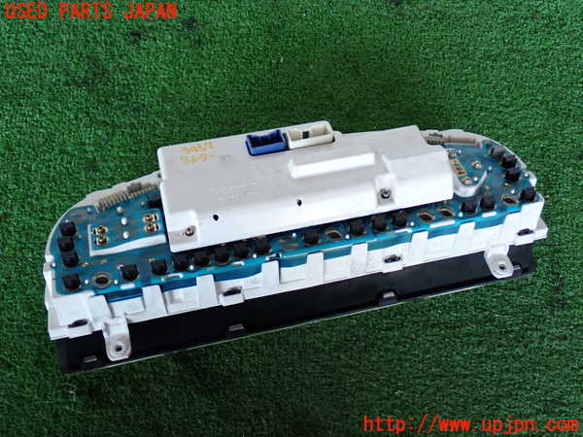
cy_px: 218
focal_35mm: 41
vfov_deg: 35.1
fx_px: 691
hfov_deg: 45.8
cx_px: 292
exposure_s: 1/40
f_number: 2.8
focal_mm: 7.31
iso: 250
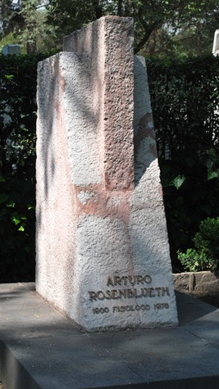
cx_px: 99
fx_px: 739
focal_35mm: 72
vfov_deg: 29.5
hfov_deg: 16.9
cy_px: 194
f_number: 8
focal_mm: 45
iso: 100
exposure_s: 1/250
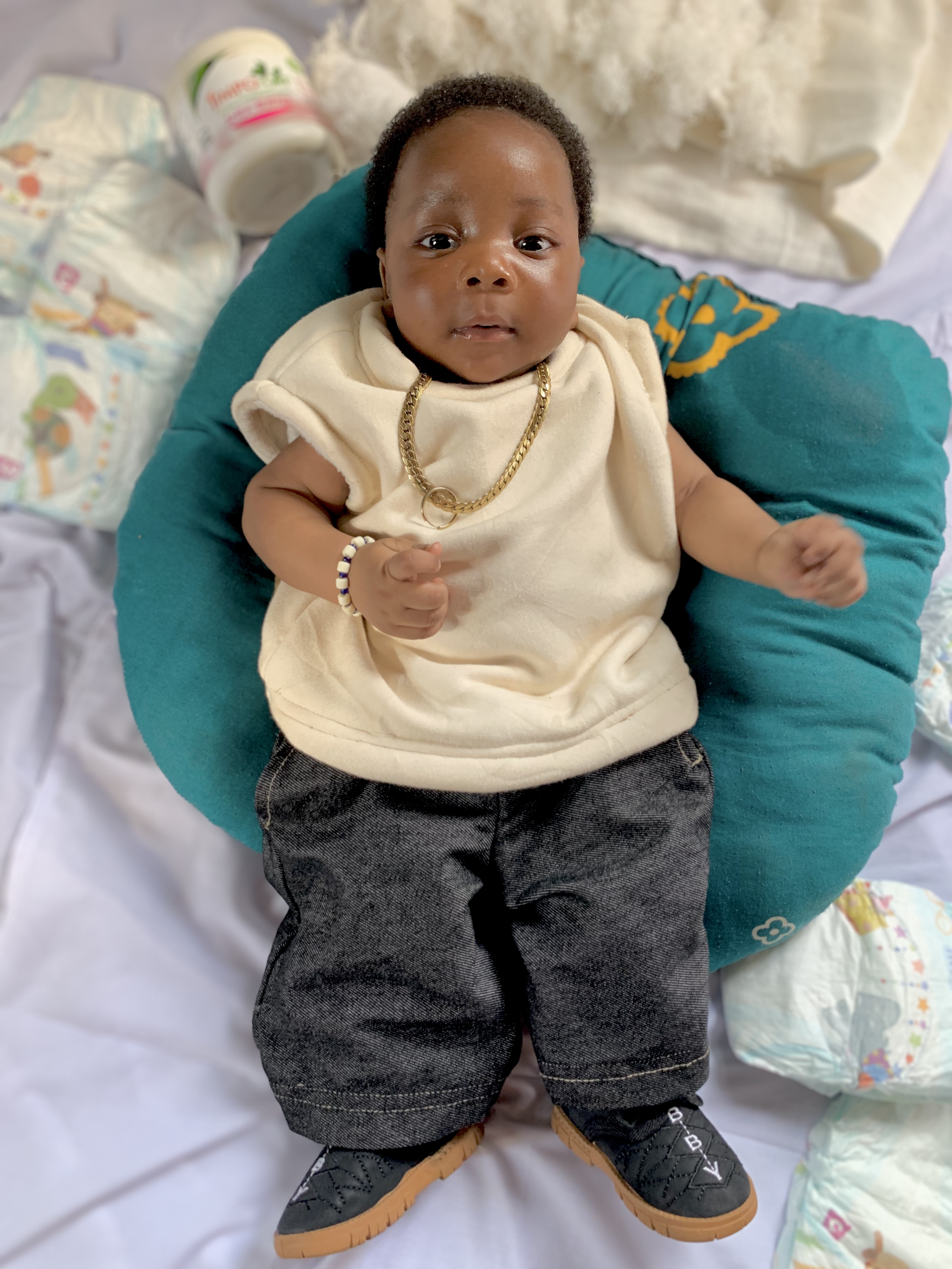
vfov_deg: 67.3
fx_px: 953
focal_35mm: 26
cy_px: 634
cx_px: 476
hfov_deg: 53.1
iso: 160
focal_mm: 4.25
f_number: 1.8
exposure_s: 1/60
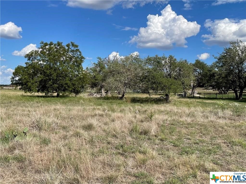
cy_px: 92
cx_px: 123
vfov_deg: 53.1
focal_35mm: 26
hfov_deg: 67.3
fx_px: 185
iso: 32
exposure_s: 1/4651
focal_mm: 4.2
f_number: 1.6
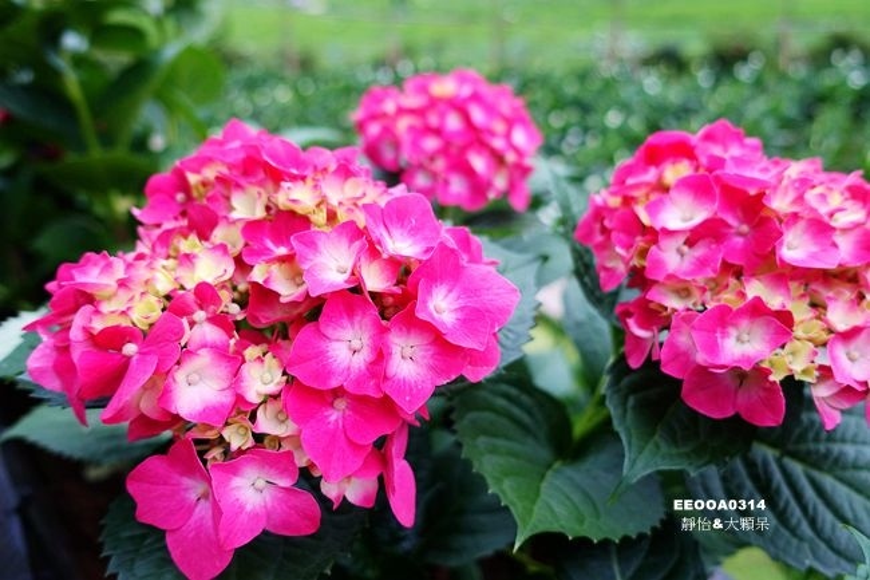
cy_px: 290
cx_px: 435
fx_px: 580
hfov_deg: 73.8
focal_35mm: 24
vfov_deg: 53.1
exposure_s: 1/30
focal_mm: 8.8
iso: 125
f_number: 2
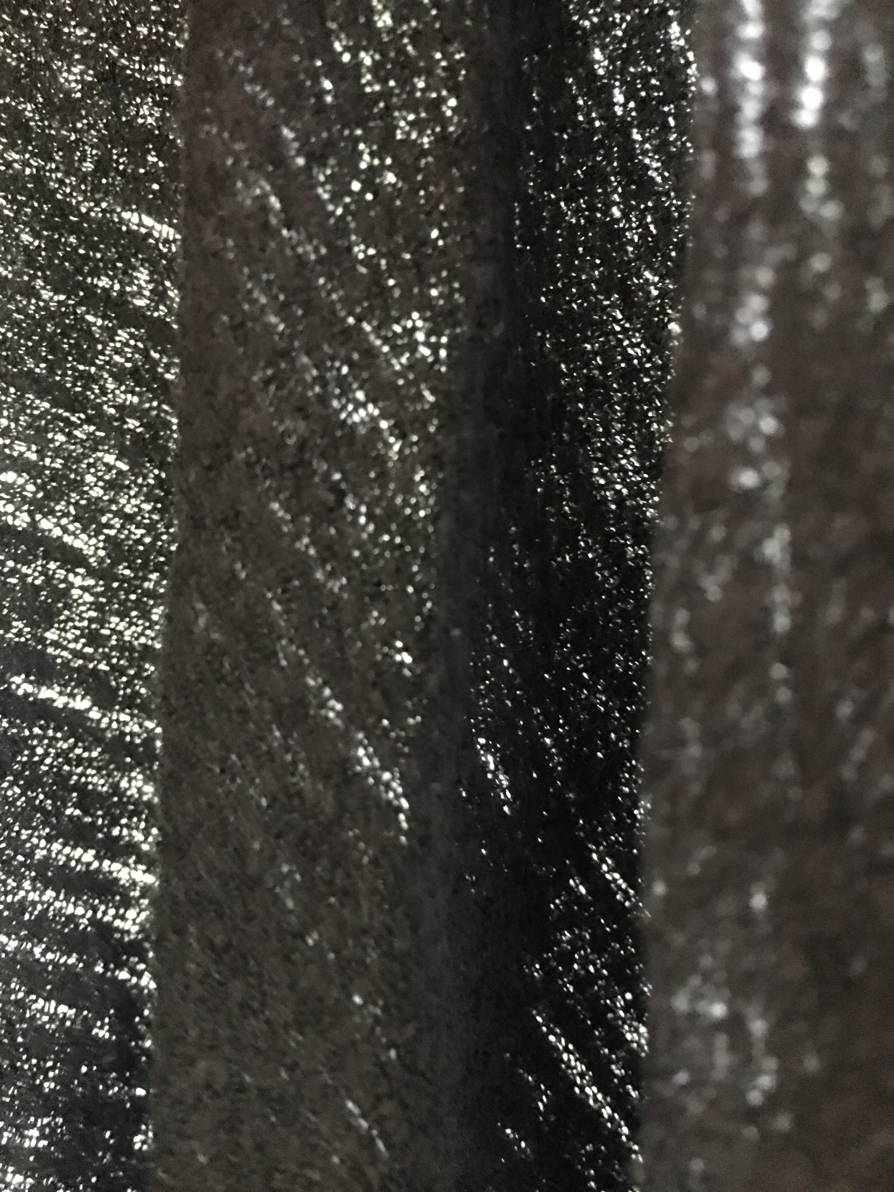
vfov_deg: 61.7
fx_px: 999
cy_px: 596
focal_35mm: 29
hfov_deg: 48.2
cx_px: 447
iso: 320
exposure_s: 1/4
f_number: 2.2
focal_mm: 4.15
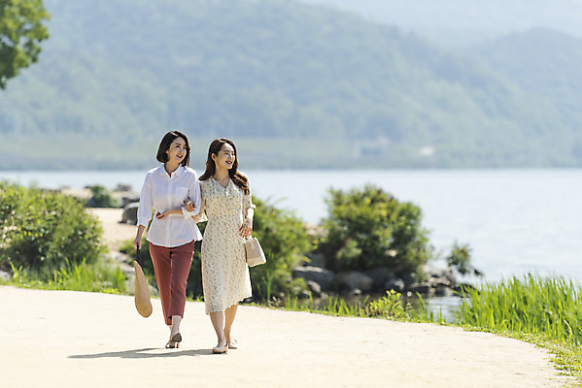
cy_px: 194
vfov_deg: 6.9
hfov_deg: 10.3
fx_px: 3235
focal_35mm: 200
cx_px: 291
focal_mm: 200
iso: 100
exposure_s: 1/2500
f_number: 2.8
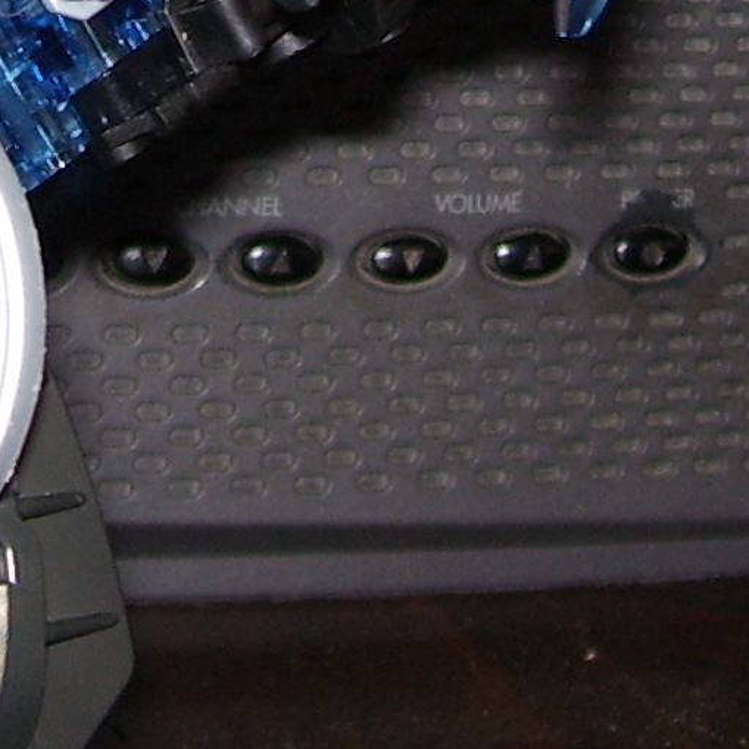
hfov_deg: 12.0
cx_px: 22
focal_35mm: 144
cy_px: -415
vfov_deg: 11.6
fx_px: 3525
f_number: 2.7
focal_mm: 6
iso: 80
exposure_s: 1/60
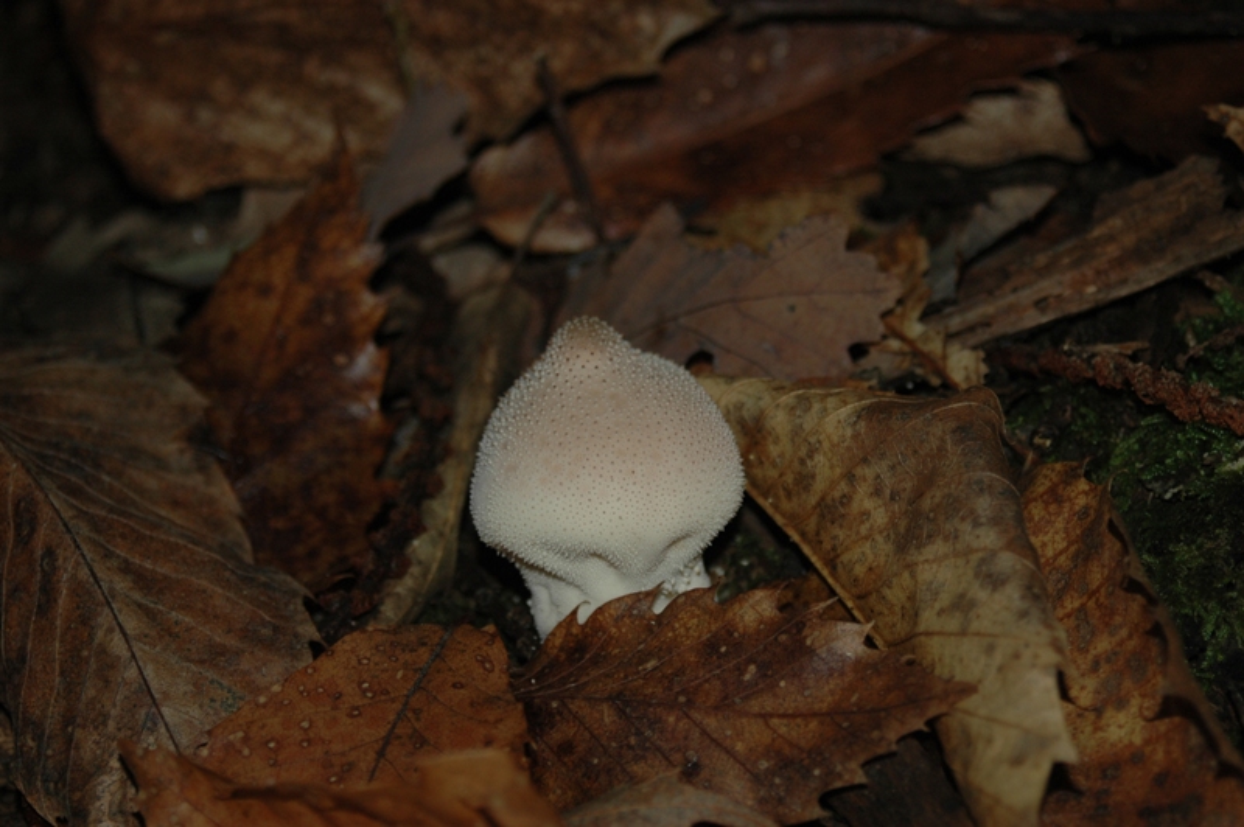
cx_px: 622
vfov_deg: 11.4
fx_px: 4143
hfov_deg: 17.1
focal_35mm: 120
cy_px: 414
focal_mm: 80
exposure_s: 1/60
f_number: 5.6
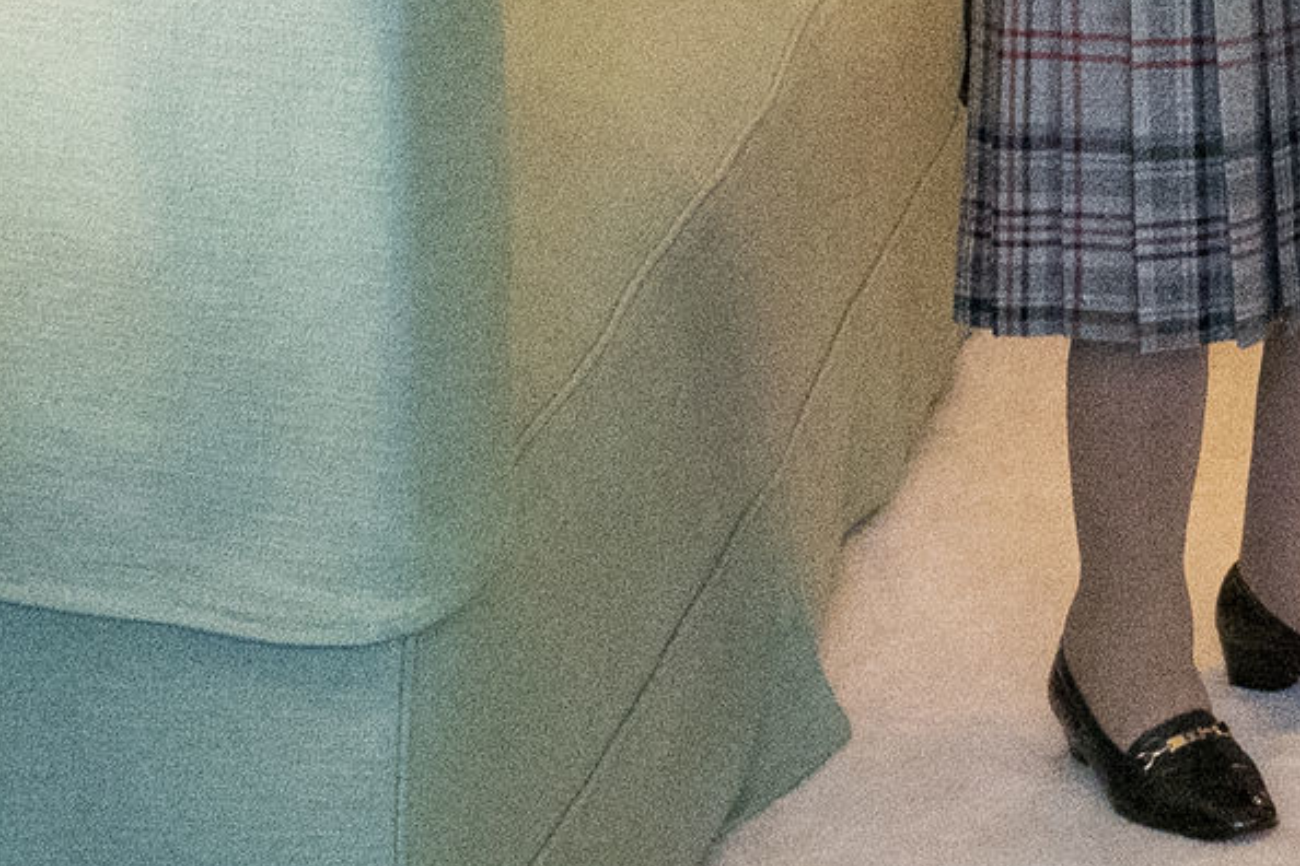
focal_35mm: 165
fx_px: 5958
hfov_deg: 12.0
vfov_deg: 7.5
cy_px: -1519
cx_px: 1878
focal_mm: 28
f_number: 4
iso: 4000
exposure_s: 1/250
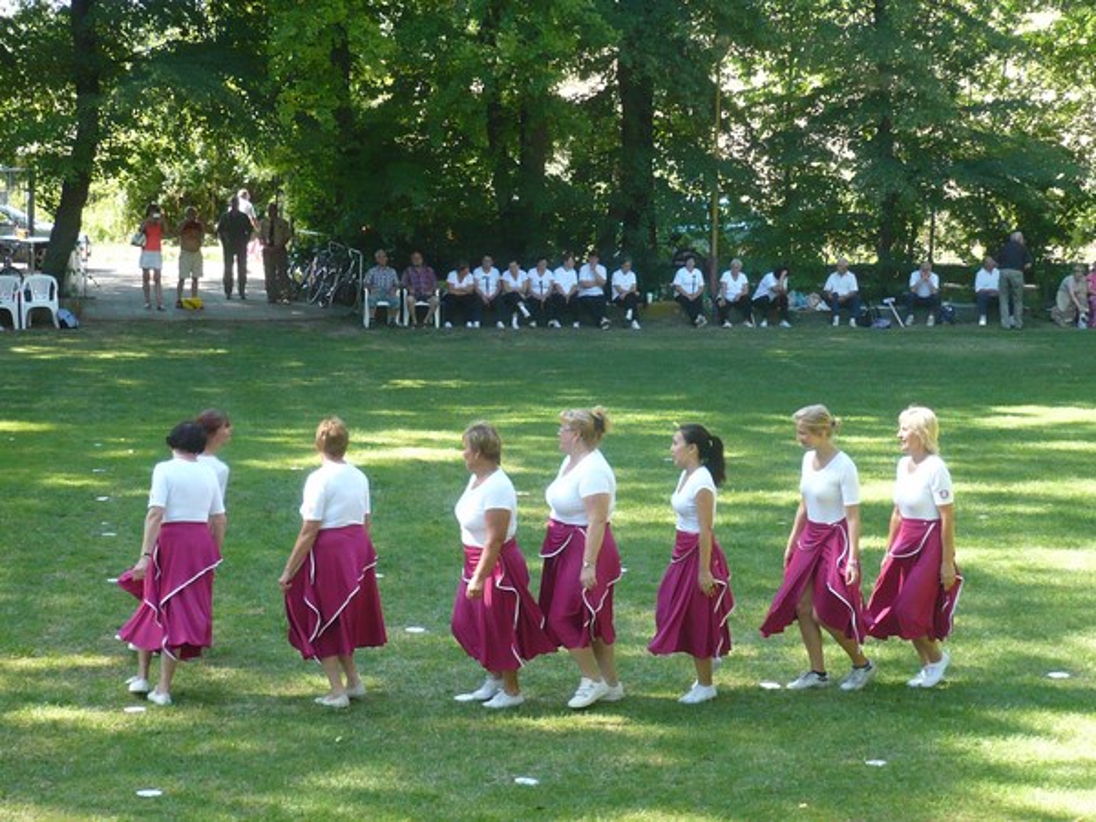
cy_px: 411
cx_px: 548
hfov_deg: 26.0
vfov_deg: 19.6
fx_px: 2375
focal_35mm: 75
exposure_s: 1/125
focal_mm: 9.1
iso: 160
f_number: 3.5
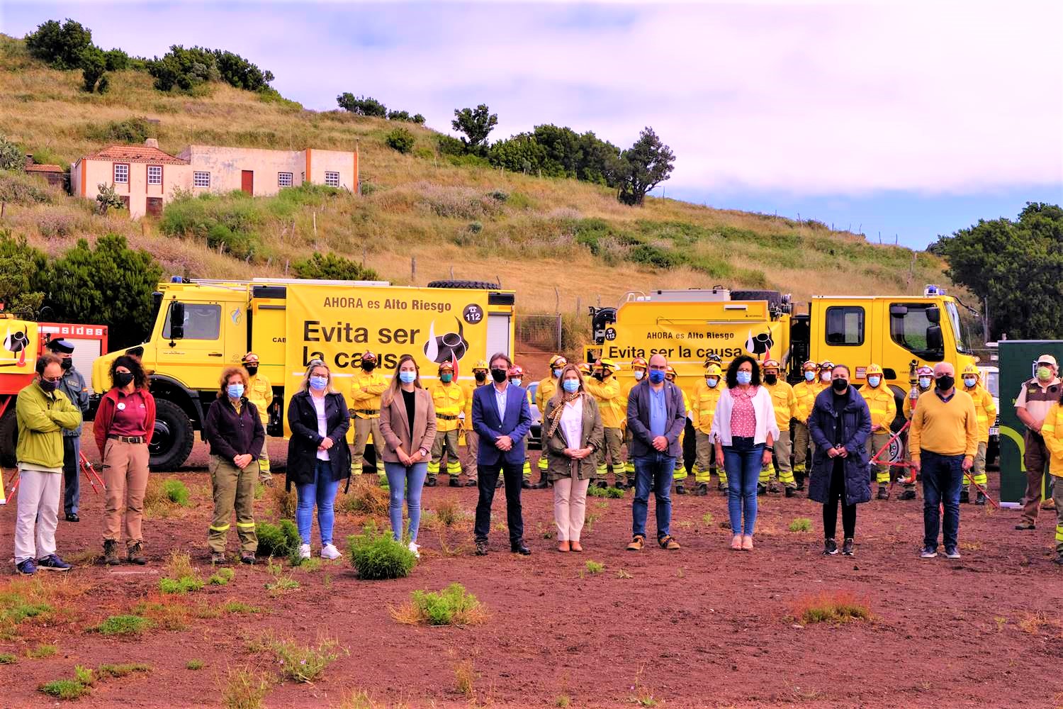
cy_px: 354
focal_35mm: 56
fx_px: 1653
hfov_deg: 35.6
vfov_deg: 24.2
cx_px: 532
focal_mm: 37.6
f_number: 11
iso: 200
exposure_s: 1/58
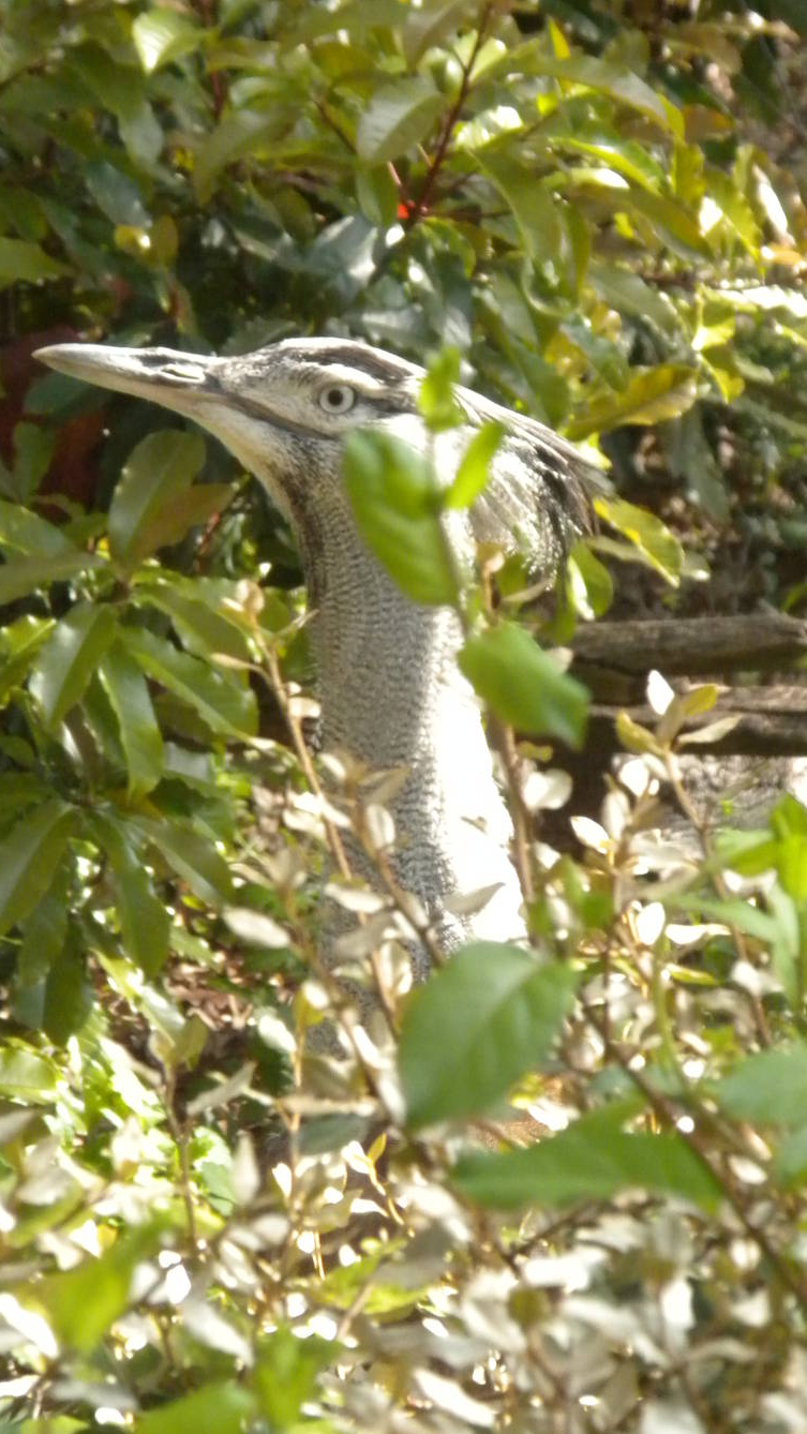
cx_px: 493
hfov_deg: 3.9
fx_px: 11788
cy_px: 685
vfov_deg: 7.0
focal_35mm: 310
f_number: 5.2
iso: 400
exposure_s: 1/366
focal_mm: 42.1
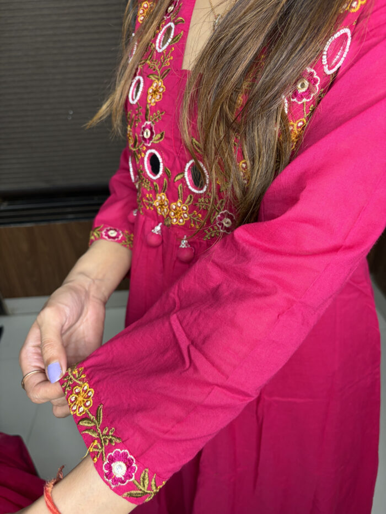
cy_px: 257
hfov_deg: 53.1
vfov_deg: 67.3
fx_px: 386
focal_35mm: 26
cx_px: 193
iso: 125
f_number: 1.6
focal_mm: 5.96
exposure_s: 1/50
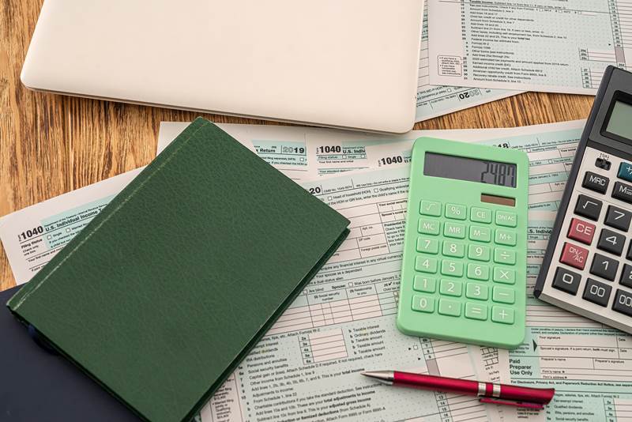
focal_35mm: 50
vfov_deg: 27.0
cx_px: 316
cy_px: 211
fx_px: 878
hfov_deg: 39.6
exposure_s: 1/160
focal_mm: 50
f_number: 6.3
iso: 320
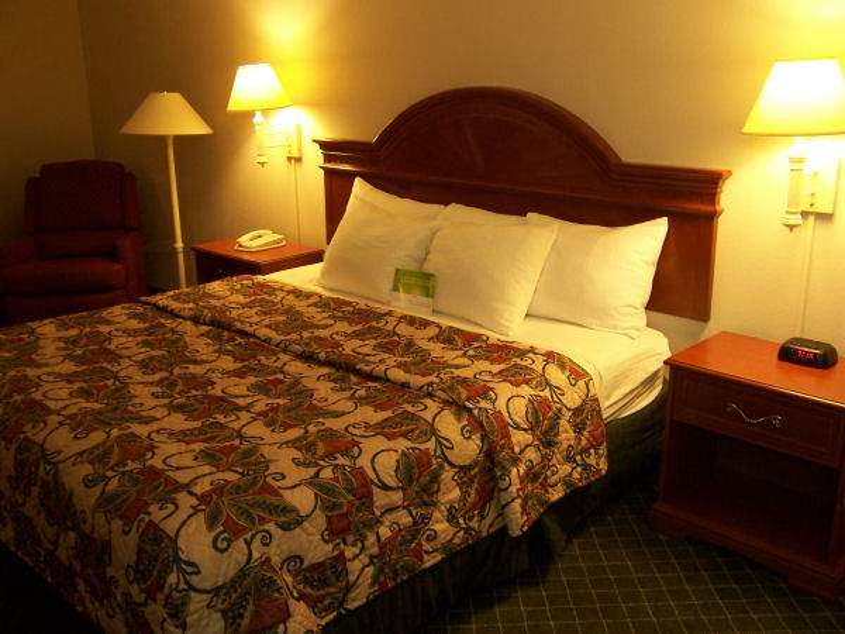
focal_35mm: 33
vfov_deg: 42.9
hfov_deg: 55.4
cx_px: 422
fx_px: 806
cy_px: 317
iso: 140
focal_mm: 5.5
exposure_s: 1/15
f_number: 3.4
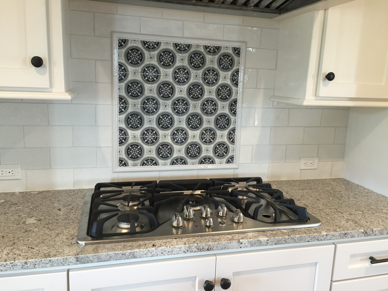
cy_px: 146
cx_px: 194
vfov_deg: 48.2
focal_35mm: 29
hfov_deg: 61.7
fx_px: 325
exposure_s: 1/15
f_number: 2.2
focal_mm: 4.15
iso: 32
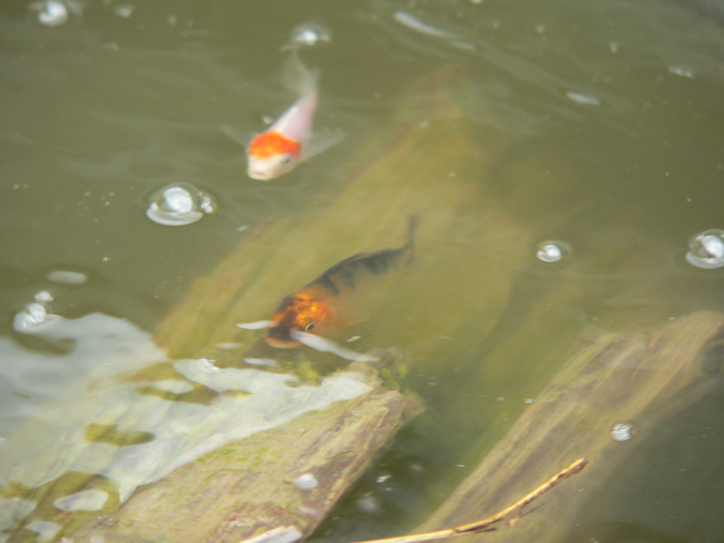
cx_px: 362
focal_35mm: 432
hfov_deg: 4.6
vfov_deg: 3.4
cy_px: 272
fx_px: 9035
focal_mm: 72
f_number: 2.8
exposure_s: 1/60
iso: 80
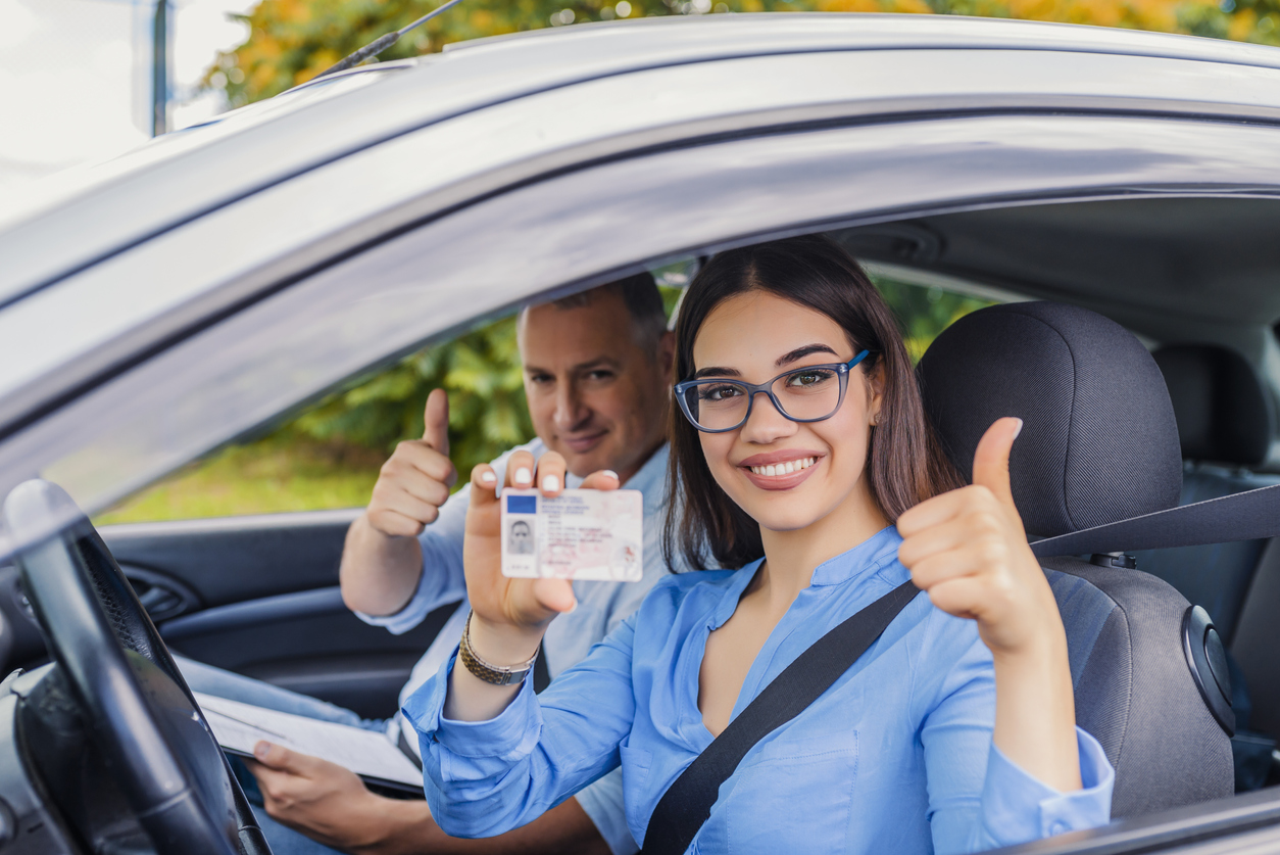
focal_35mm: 35
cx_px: 640
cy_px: 428
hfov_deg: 54.4
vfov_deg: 37.9
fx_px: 1245
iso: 320
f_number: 2.8
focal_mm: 35
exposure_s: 1/640
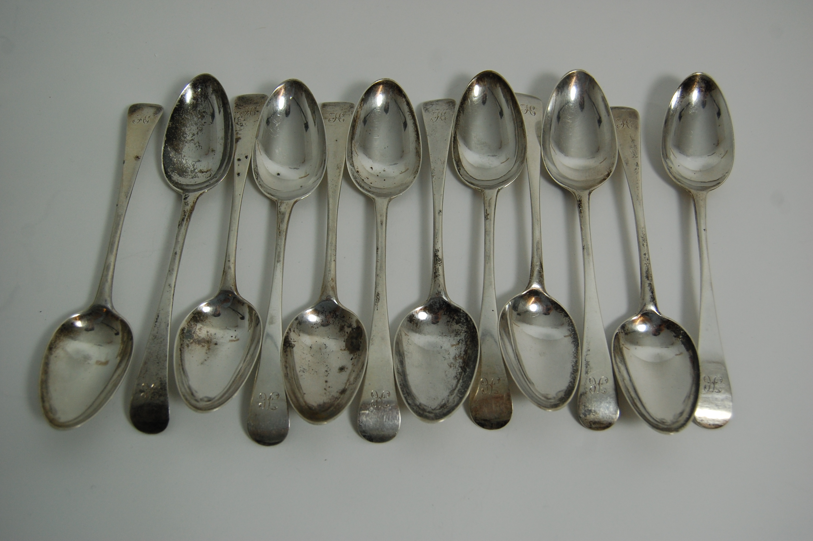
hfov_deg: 49.6
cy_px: 270
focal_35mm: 39
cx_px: 406
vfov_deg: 34.1
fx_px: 880
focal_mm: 26
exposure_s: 1/125
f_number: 5.6
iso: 400
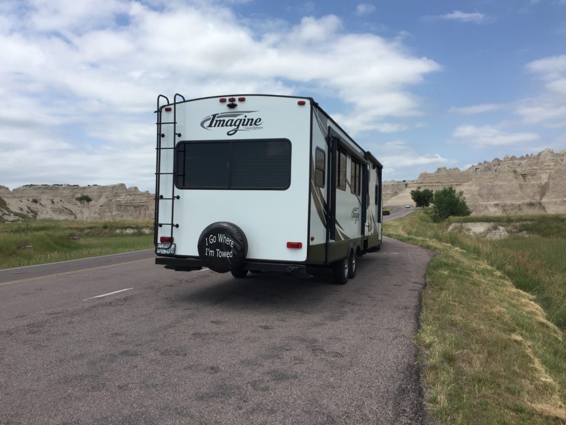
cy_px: 212
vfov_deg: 48.2
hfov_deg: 61.7
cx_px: 283
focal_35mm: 29
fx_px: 474
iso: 32
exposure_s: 1/2825
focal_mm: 4.15
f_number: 2.2
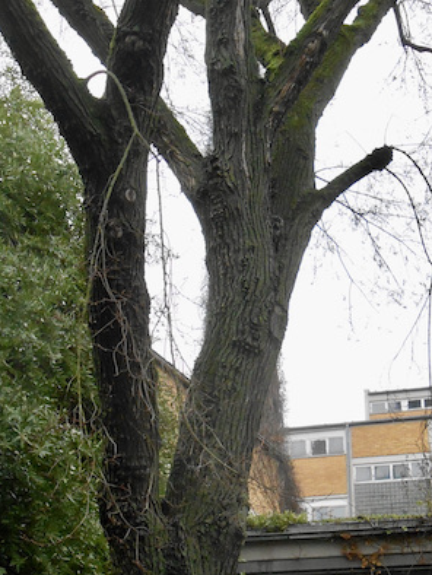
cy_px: 397
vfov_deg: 27.9
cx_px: 223
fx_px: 1147
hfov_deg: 21.3
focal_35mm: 69
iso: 320
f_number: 3.9
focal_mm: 6
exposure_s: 1/30
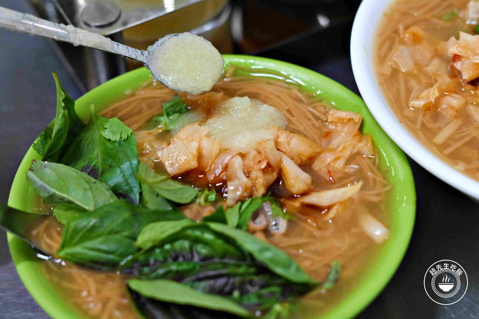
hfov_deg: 27.0
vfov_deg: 18.2
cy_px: 160
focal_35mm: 75
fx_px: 998
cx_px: 240
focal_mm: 50
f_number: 3.2
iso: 4500
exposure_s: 1/200
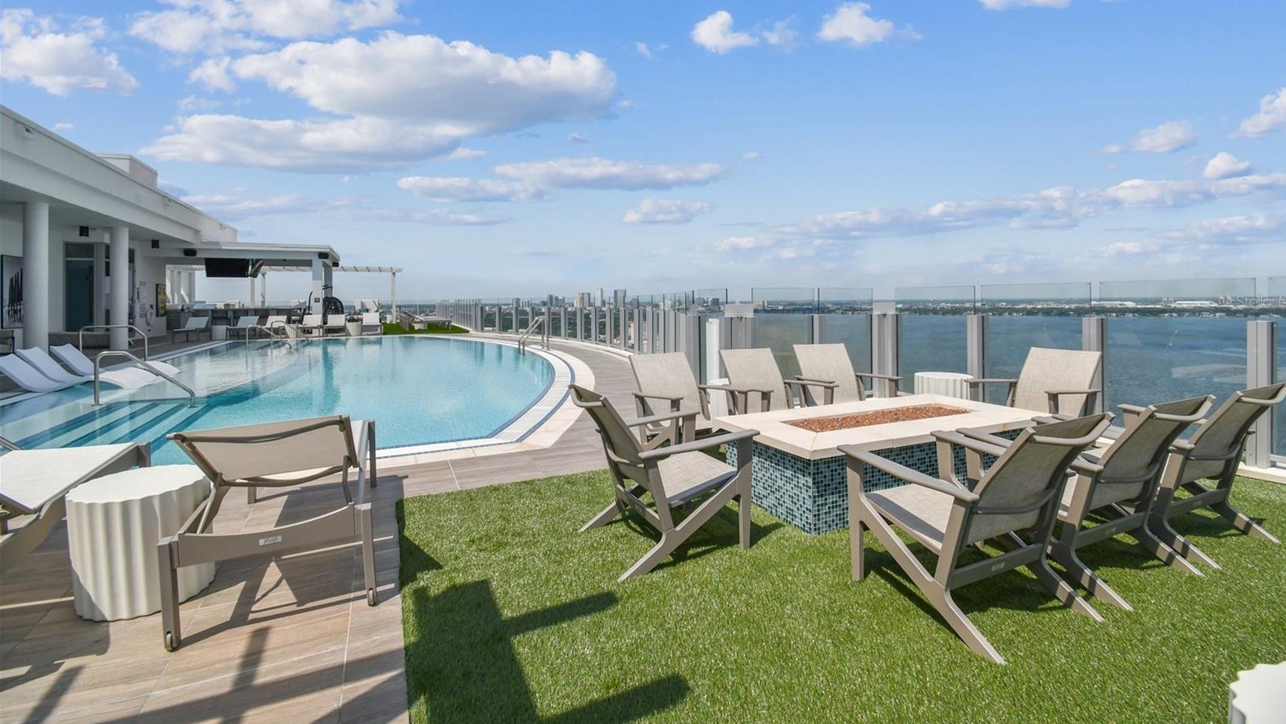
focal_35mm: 16
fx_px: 546
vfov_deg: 66.6
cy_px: 301
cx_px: 654
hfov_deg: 99.4
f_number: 7.1
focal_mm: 10
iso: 100
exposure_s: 1/500
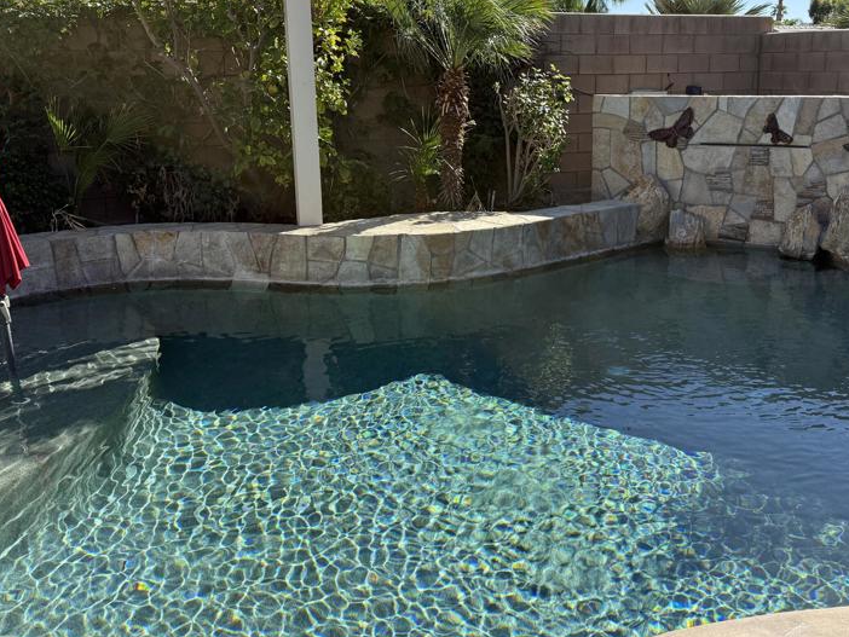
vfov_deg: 40.3
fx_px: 859
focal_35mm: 35
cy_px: 222
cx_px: 532
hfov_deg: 52.0
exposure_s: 1/3279
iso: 100
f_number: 1.78
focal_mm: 6.76
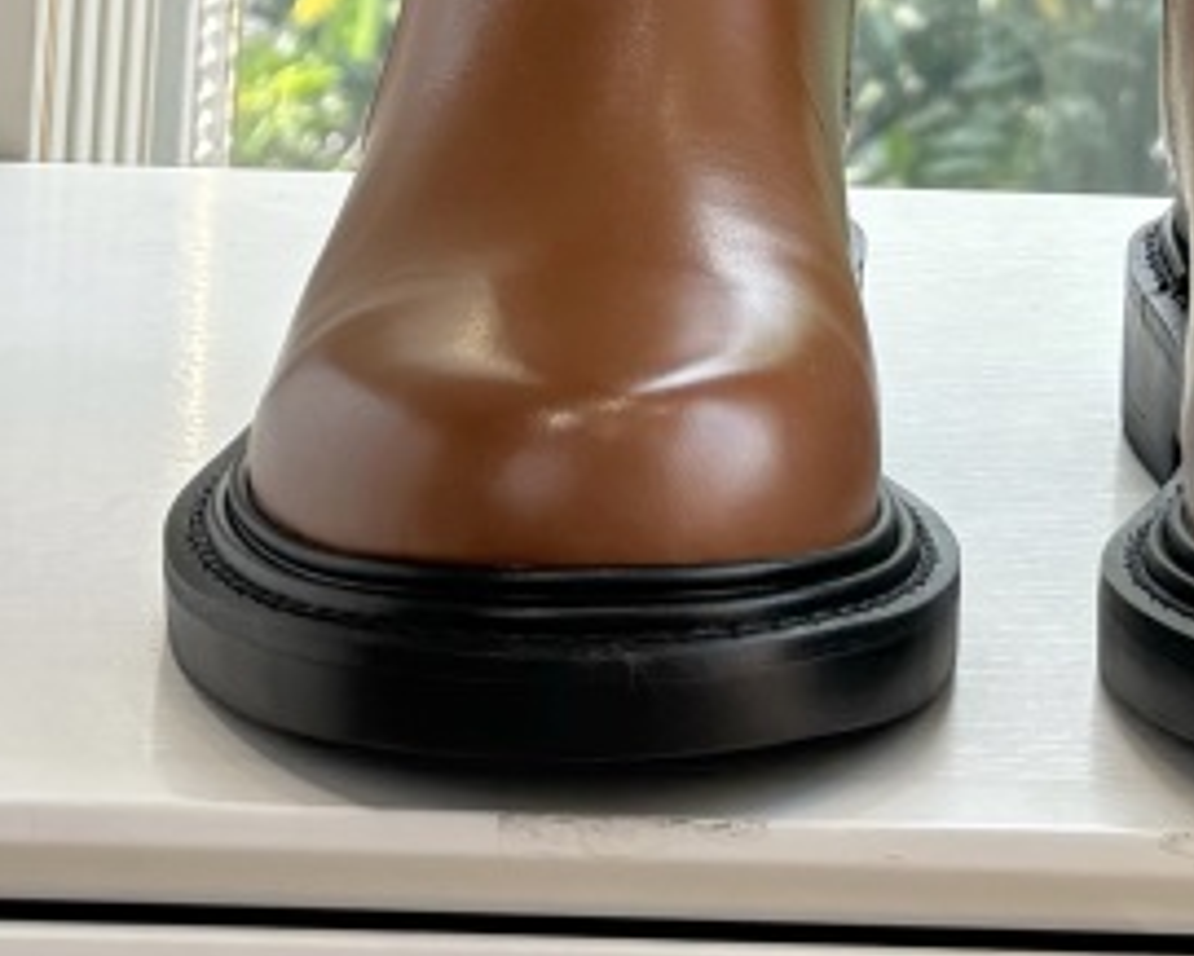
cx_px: 1106
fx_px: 4772
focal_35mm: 135
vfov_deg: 10.4
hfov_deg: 14.1
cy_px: -1026
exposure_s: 1/341
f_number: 1.6
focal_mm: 5.96
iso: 50
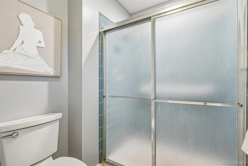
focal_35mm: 16
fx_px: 114
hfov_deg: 95.0
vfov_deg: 72.0
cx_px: 124
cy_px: 83
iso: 400
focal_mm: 11
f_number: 8
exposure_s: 1/8
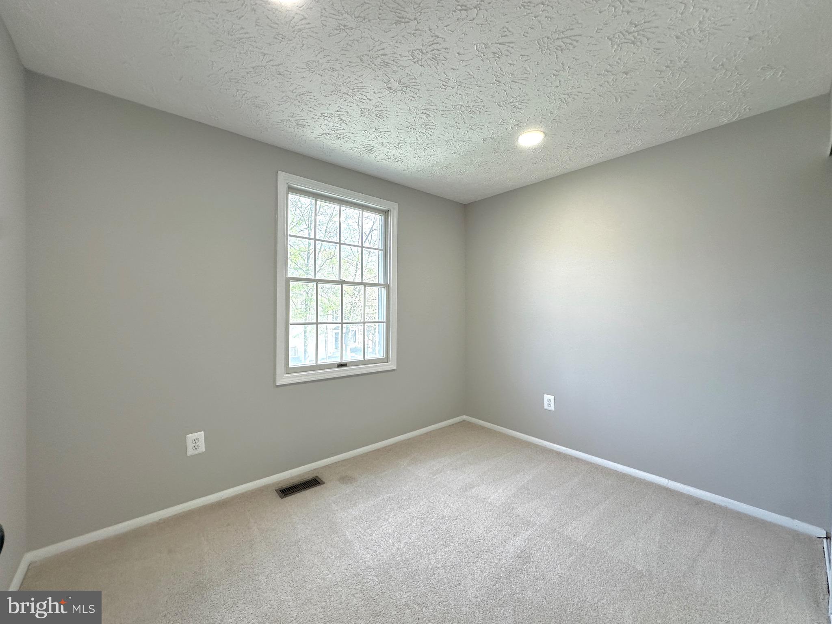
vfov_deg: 85.7
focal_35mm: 14
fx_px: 336
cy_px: 312
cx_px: 416
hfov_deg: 102.1
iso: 64
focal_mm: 2.22
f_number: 2.2
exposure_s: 1/120
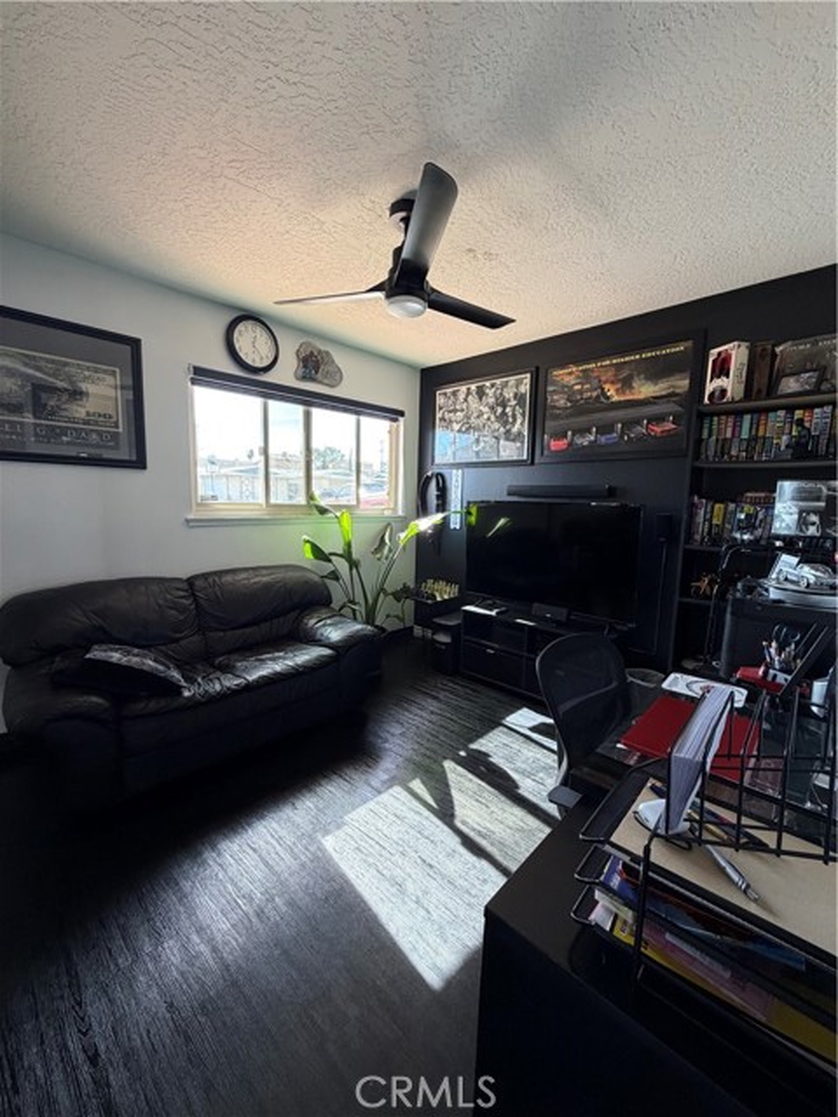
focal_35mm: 14
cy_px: 558
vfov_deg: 102.1
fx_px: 452
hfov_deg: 85.7
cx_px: 419
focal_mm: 2.22
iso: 250
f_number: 2.2
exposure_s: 1/121
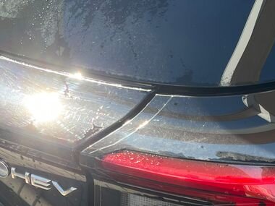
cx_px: 197
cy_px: 185
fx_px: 556
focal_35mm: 70
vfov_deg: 20.6
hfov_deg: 27.5
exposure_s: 1/413
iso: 50
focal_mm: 5.1
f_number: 1.6
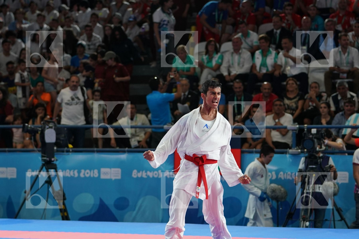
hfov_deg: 14.5
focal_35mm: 142
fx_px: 1416
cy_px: 120
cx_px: 180
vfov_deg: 9.7
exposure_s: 1/800
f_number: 2.8
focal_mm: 95
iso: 1250
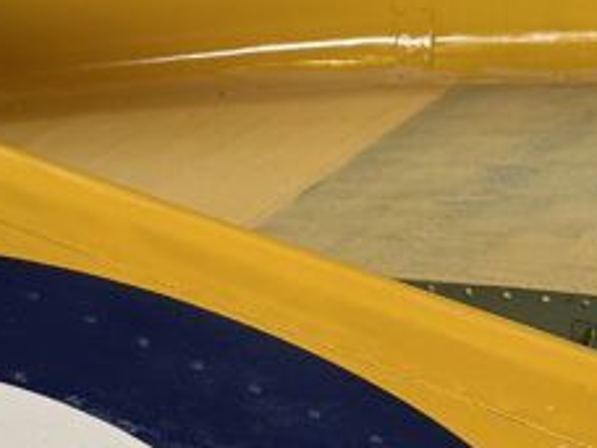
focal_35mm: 108
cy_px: 71
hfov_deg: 15.5
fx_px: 1863
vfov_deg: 13.6
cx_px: -498
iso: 125
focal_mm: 6.86
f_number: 1.78
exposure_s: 1/50
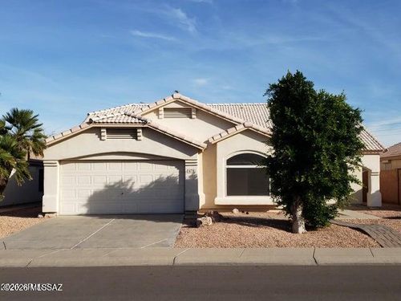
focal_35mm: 26
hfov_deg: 67.3
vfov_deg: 53.1
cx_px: 200
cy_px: 150
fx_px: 301
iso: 50
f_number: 1.5
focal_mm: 4.3
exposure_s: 1/3712
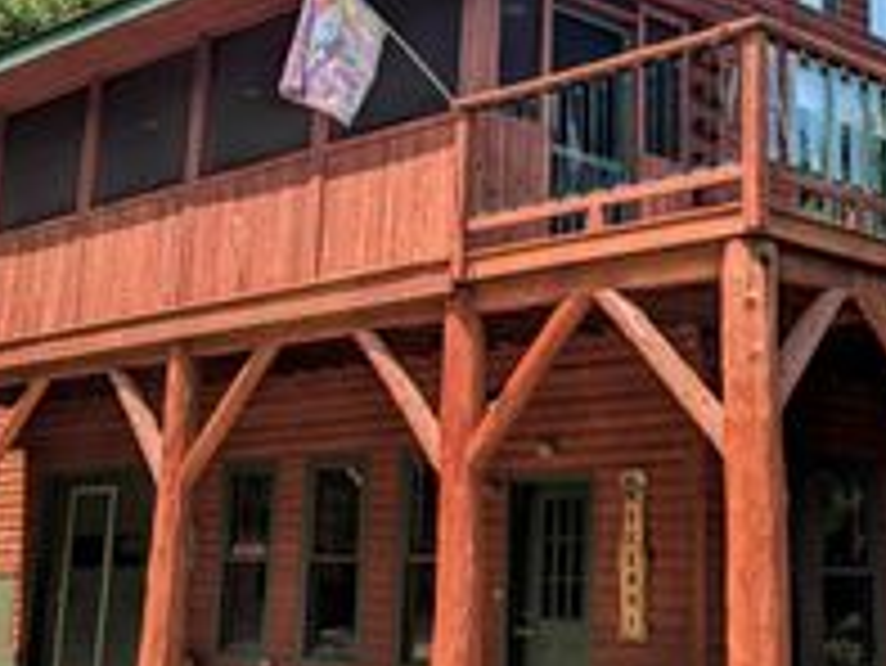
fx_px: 1562
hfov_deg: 31.3
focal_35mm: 61
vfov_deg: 23.6
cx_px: 634
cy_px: 122
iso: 40
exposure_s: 1/1919
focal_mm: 6.81
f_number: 1.85
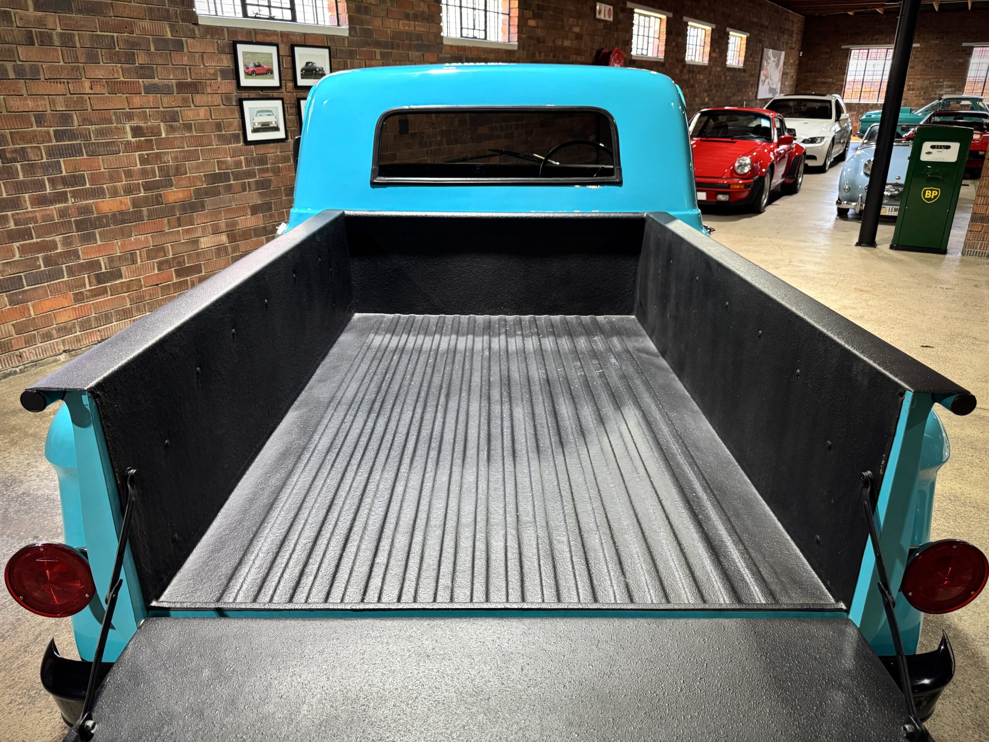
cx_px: 494
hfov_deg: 71.6
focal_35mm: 24
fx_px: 686
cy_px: 371
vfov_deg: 56.8
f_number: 1.78
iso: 400
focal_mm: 6.76
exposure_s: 1/50
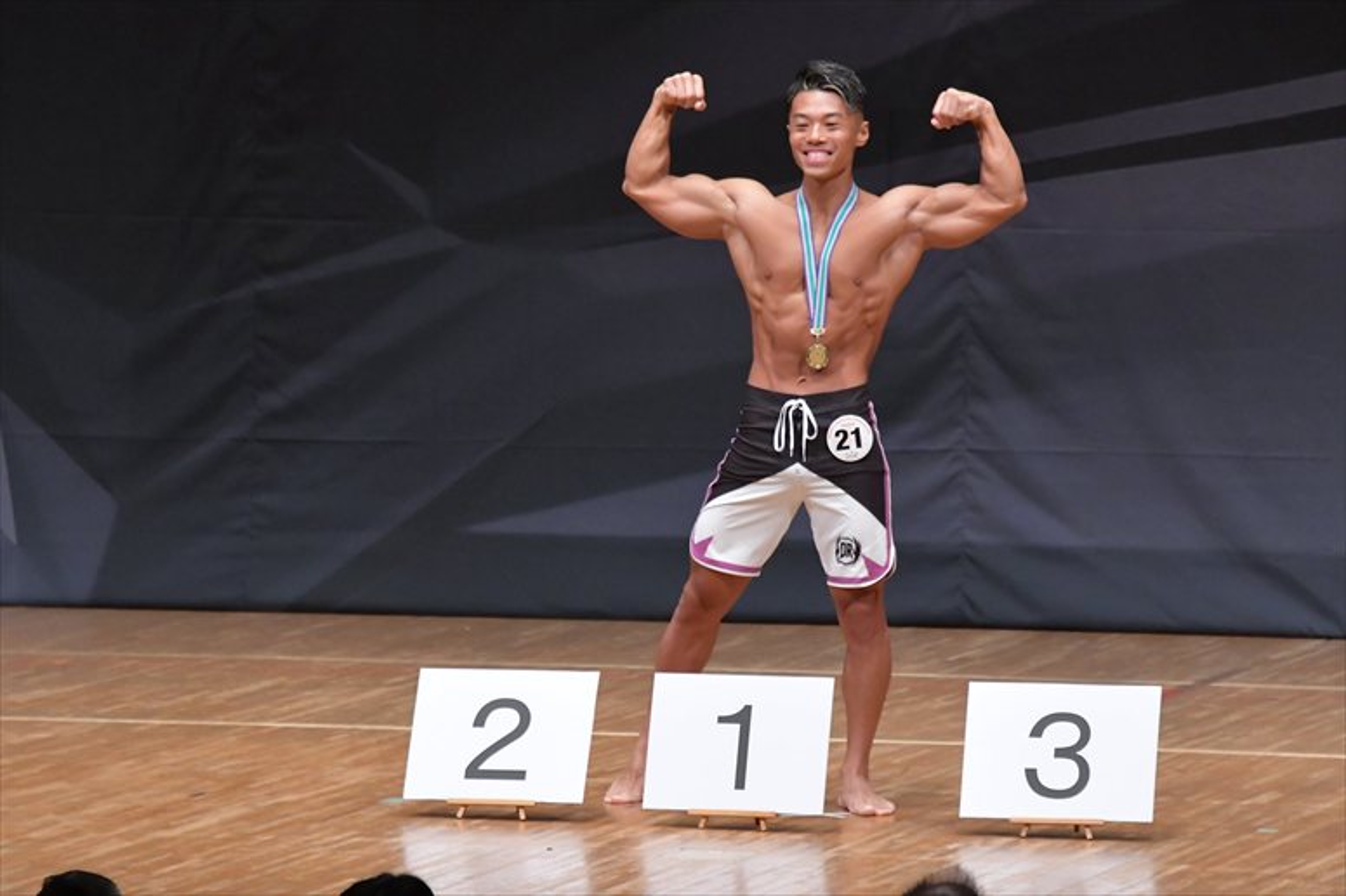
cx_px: 673
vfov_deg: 4.8
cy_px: 448
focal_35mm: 285
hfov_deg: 7.2
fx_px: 10651
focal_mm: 190
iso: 6400
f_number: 5.6
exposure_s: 1/400
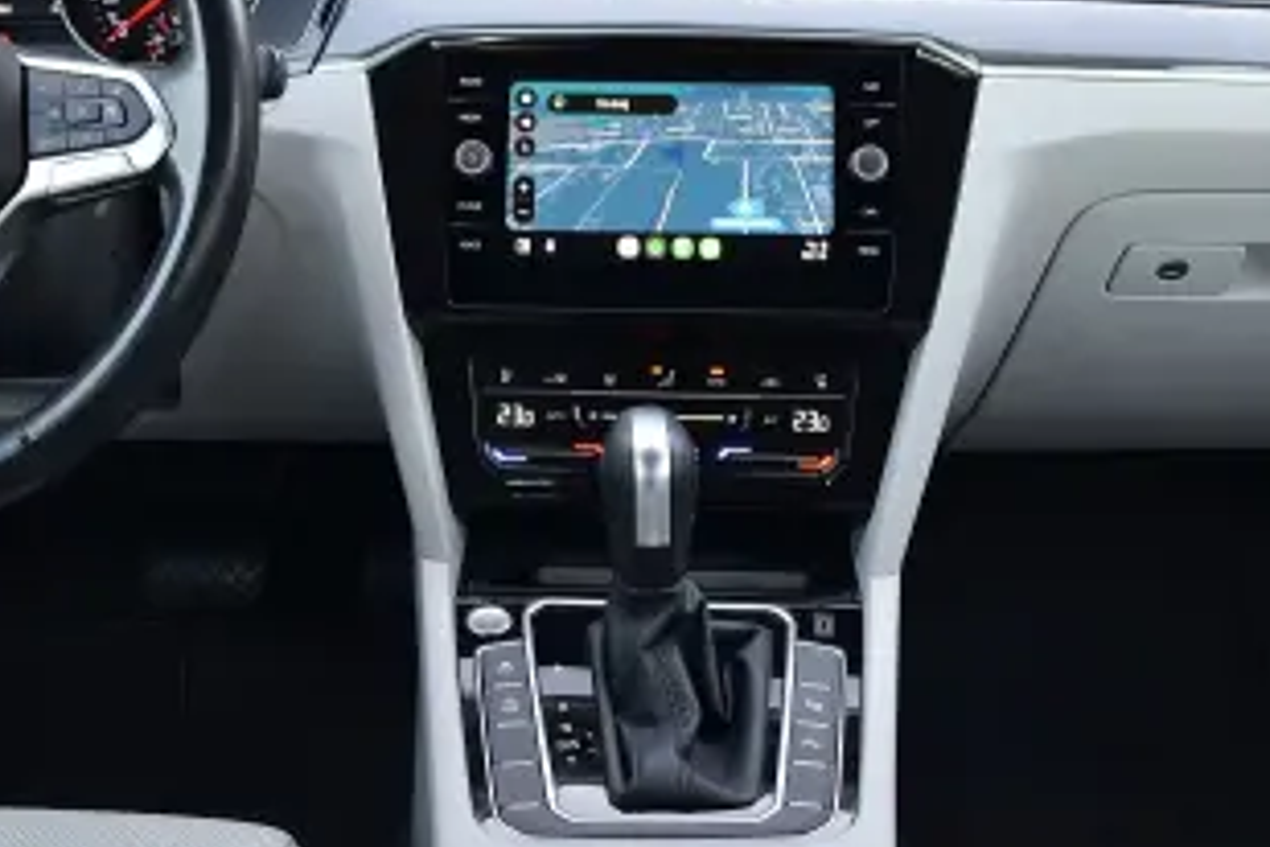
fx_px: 1975
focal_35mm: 56
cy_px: 241
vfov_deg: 24.0
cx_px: 571
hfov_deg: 35.6
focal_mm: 18
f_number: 4
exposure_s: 1/60
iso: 320
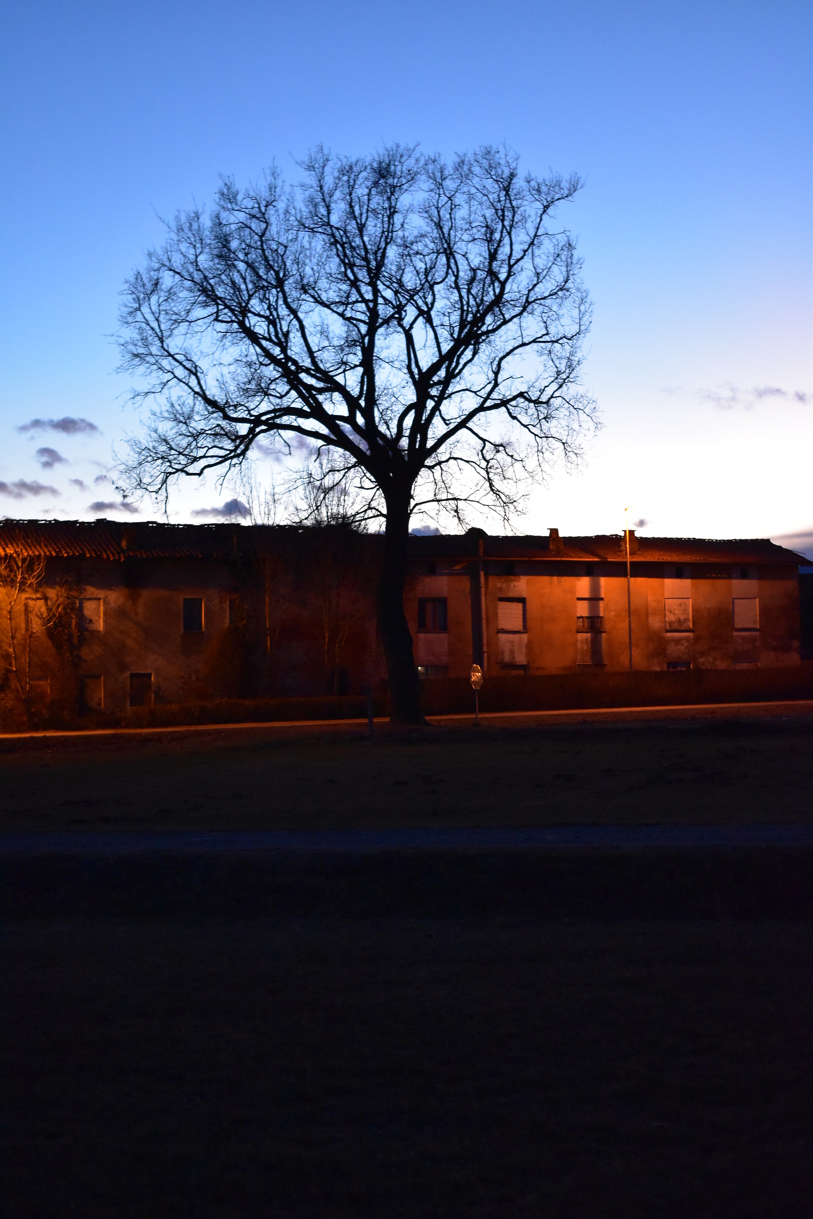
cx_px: 406
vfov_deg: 35.1
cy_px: 610
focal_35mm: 57
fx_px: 1931
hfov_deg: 23.8
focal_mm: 38
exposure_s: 1/10
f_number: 4.8
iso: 3200
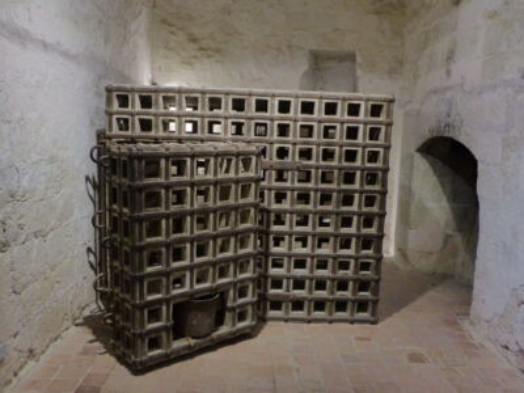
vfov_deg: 46.8
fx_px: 454
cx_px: 262
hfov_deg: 60.0
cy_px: 196
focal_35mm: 30
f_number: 2.8
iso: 800
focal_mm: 5.5
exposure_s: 1/25
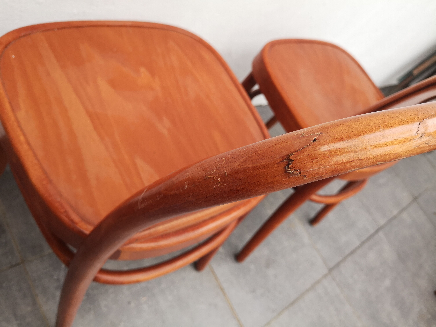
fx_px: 340
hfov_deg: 65.3
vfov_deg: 51.4
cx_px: 218
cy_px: 164
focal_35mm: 27
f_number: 1.8
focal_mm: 3.95
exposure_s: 1/50
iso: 160
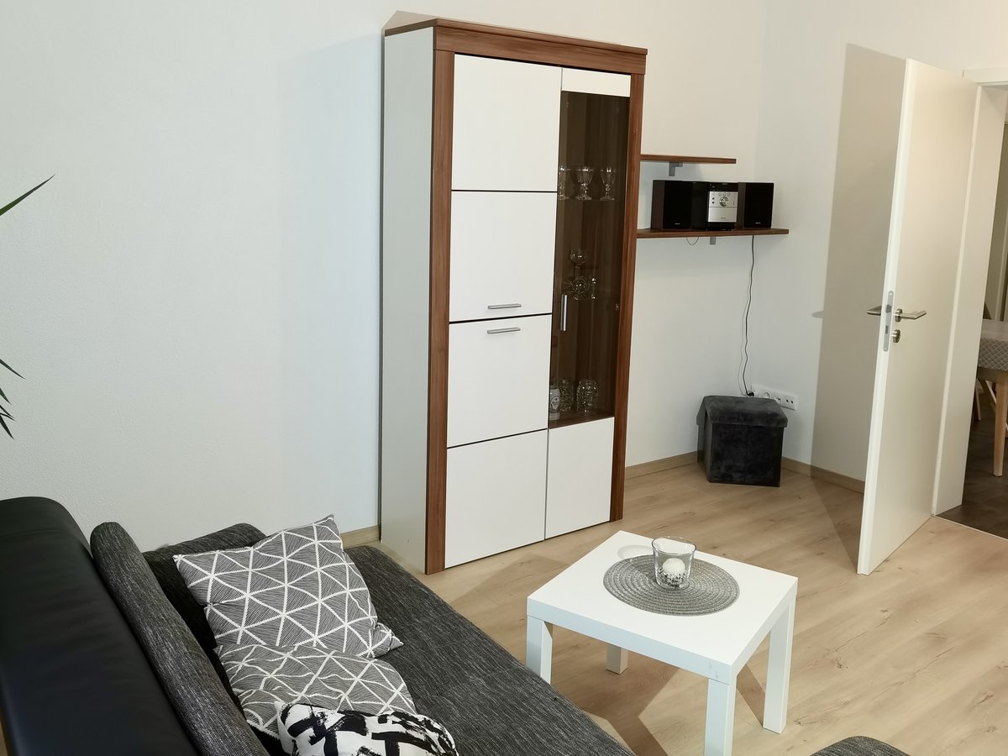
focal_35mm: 27
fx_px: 786
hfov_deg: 65.3
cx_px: 504
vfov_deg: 51.4
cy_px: 378
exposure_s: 1/100
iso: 160
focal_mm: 6.71
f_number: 1.9
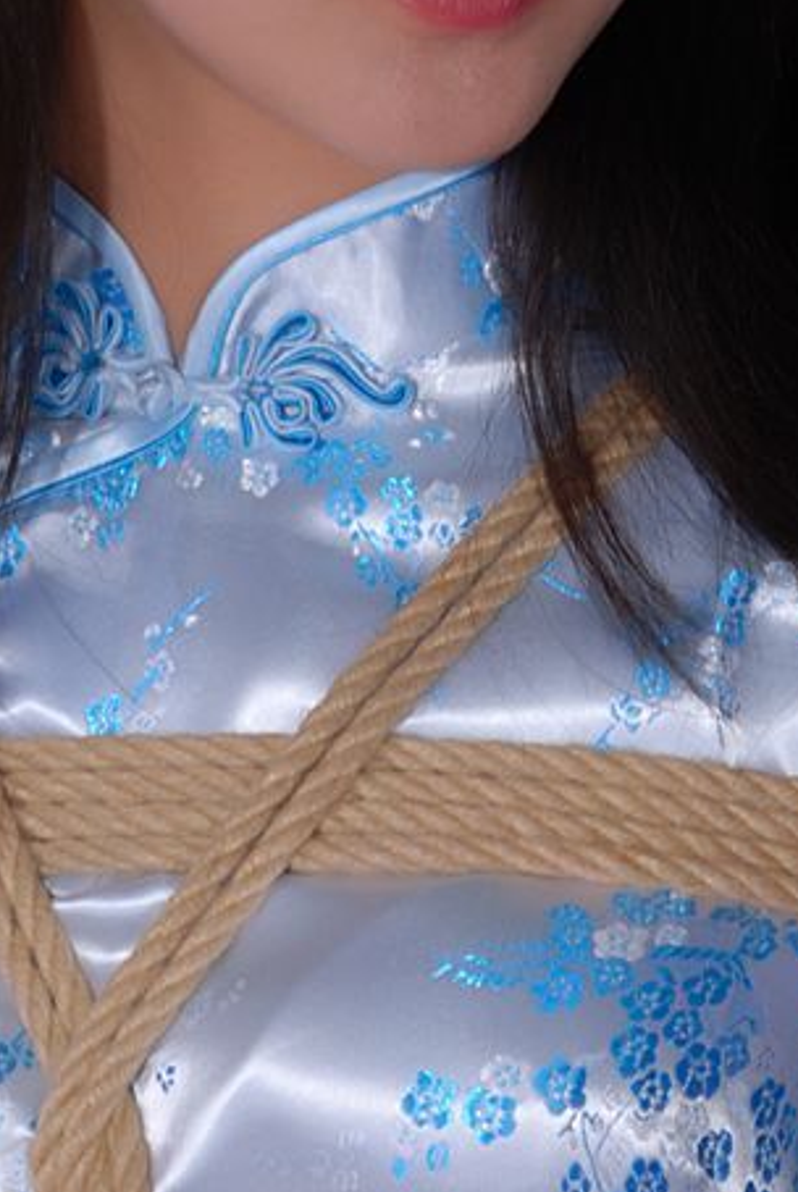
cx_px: 311
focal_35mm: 349
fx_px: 11568
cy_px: 646
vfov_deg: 5.9
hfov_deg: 4.0
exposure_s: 1/8
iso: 100
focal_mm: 66
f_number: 10
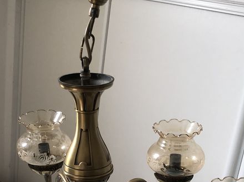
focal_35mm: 64
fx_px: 451
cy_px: 160
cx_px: 100
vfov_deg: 22.4
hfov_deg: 30.2
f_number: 1.8
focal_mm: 3.99
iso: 40
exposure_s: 1/24
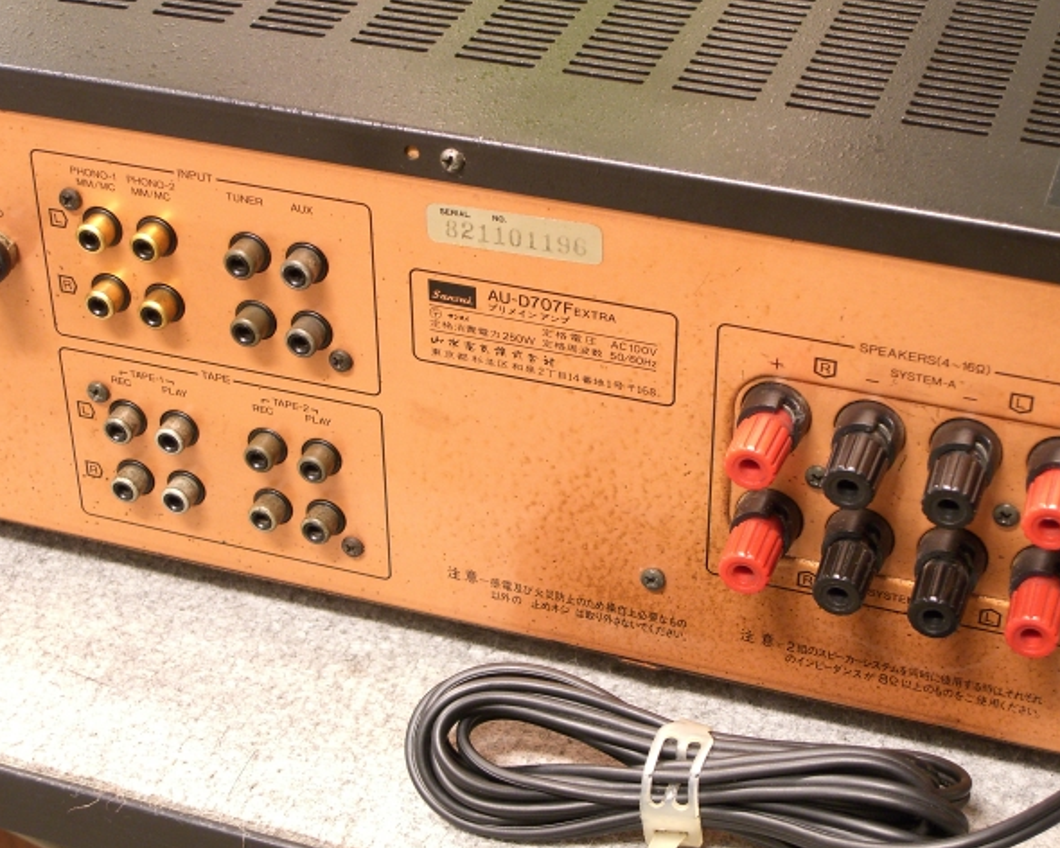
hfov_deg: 26.4
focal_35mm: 72
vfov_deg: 21.3
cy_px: 422
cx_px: 546
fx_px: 2259
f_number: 4
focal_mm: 14.2
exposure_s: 1/2
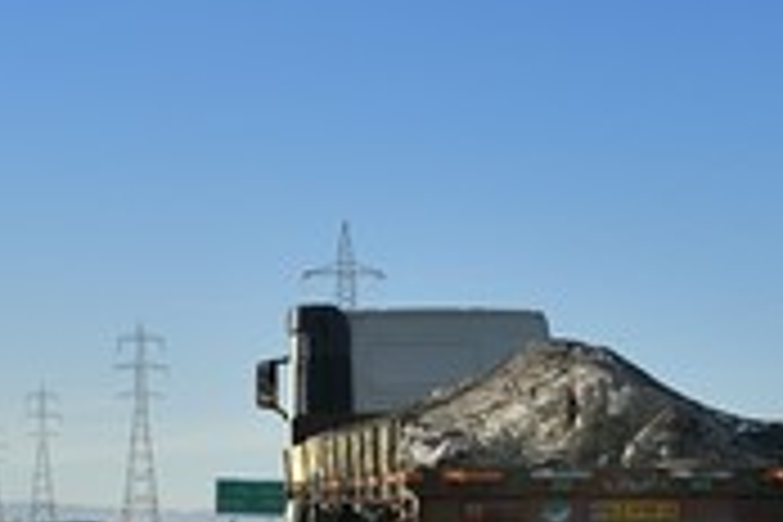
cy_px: 450
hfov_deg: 12.1
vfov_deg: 8.1
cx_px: 144
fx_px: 3675
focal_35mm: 169
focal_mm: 70
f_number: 7.1
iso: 200
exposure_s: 1/640
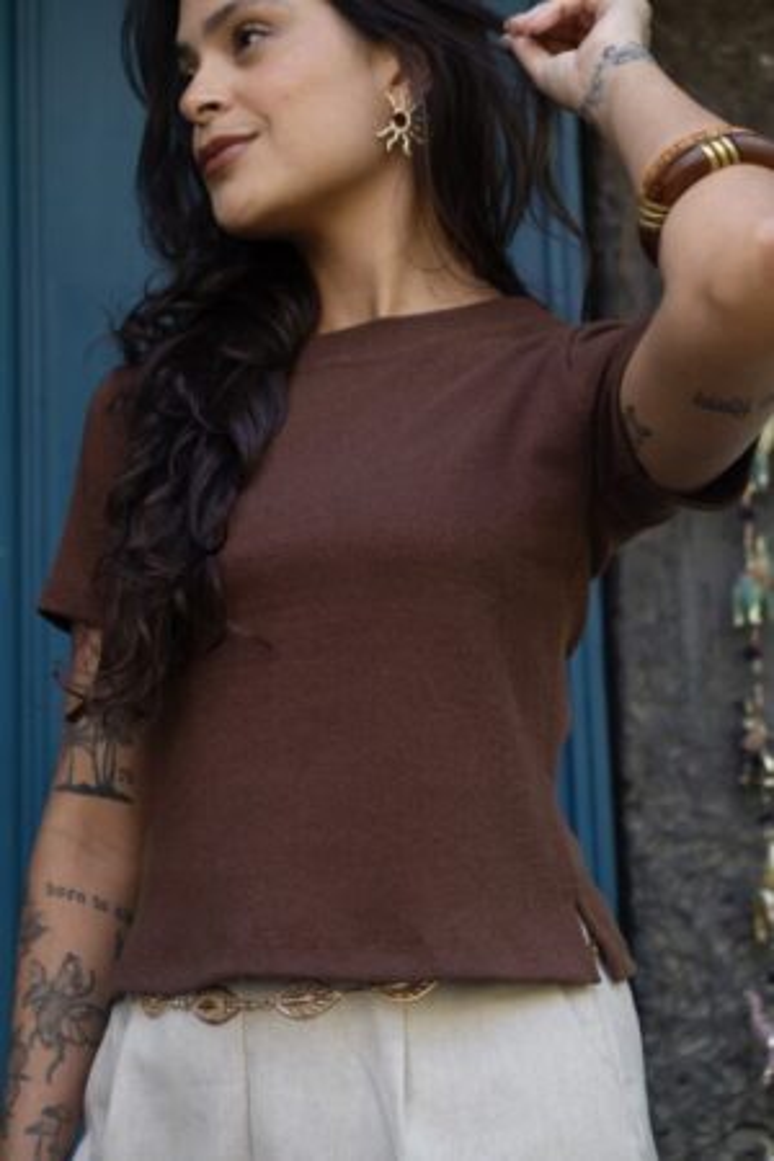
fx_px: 2677
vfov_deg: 24.5
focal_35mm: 83
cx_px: 387
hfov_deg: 16.5
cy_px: 580
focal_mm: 55
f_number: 4
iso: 250
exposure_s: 1/60
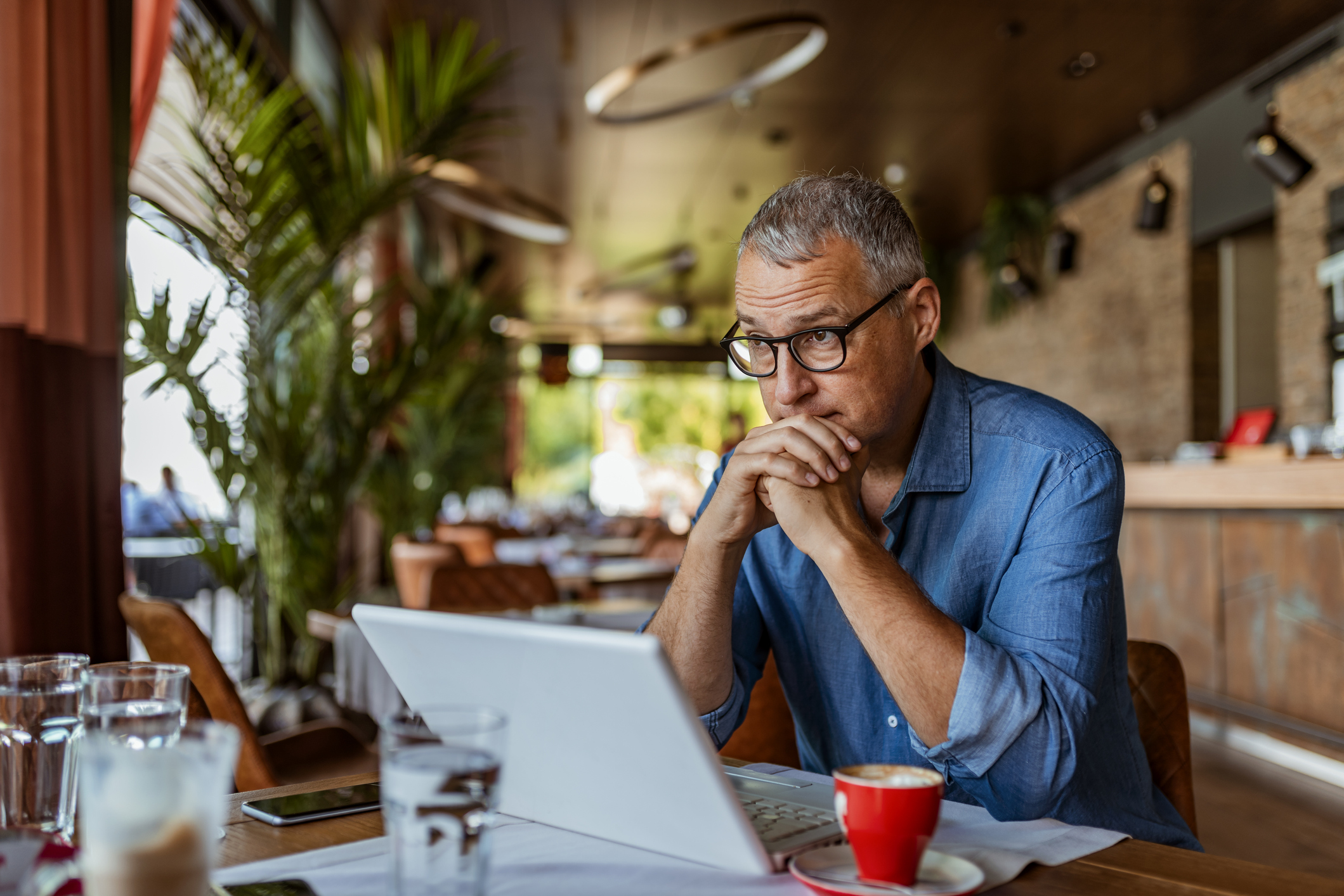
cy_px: 448
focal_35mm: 35
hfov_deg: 54.4
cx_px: 672
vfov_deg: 37.9
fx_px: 1307
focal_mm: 35
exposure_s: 1/160
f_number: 1.8
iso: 100
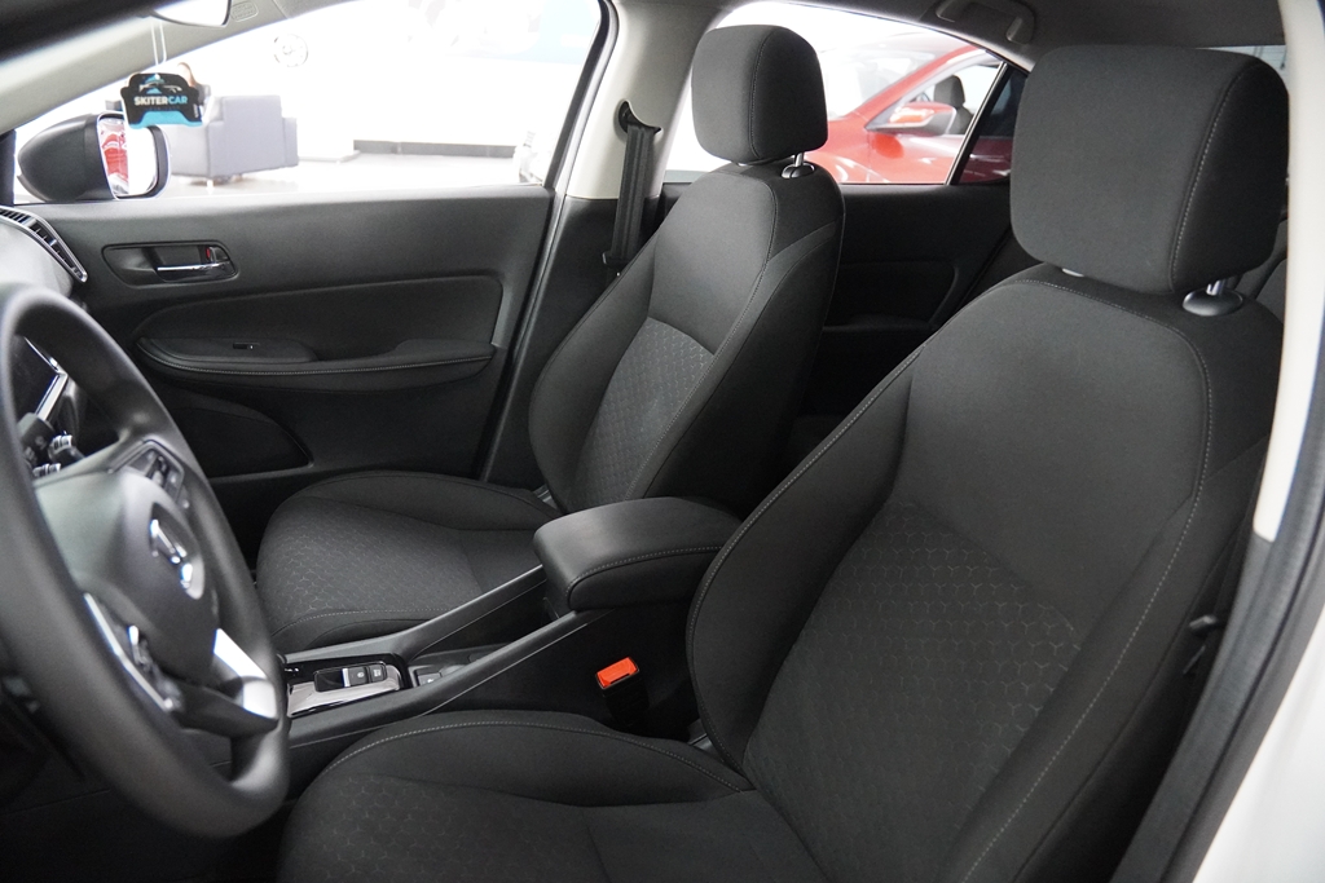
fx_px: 939
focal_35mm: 26
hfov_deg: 70.4
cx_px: 662
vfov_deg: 50.4
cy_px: 442
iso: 6400
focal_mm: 17
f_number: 2.8
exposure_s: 1/50
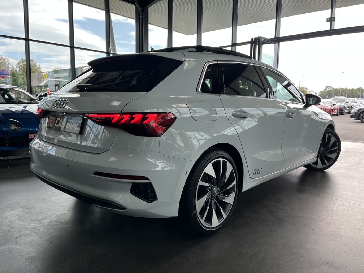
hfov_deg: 67.3
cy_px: 136
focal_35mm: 26
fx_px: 273
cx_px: 182
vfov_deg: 53.1
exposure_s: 1/484
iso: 50
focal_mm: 5.1
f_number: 1.6
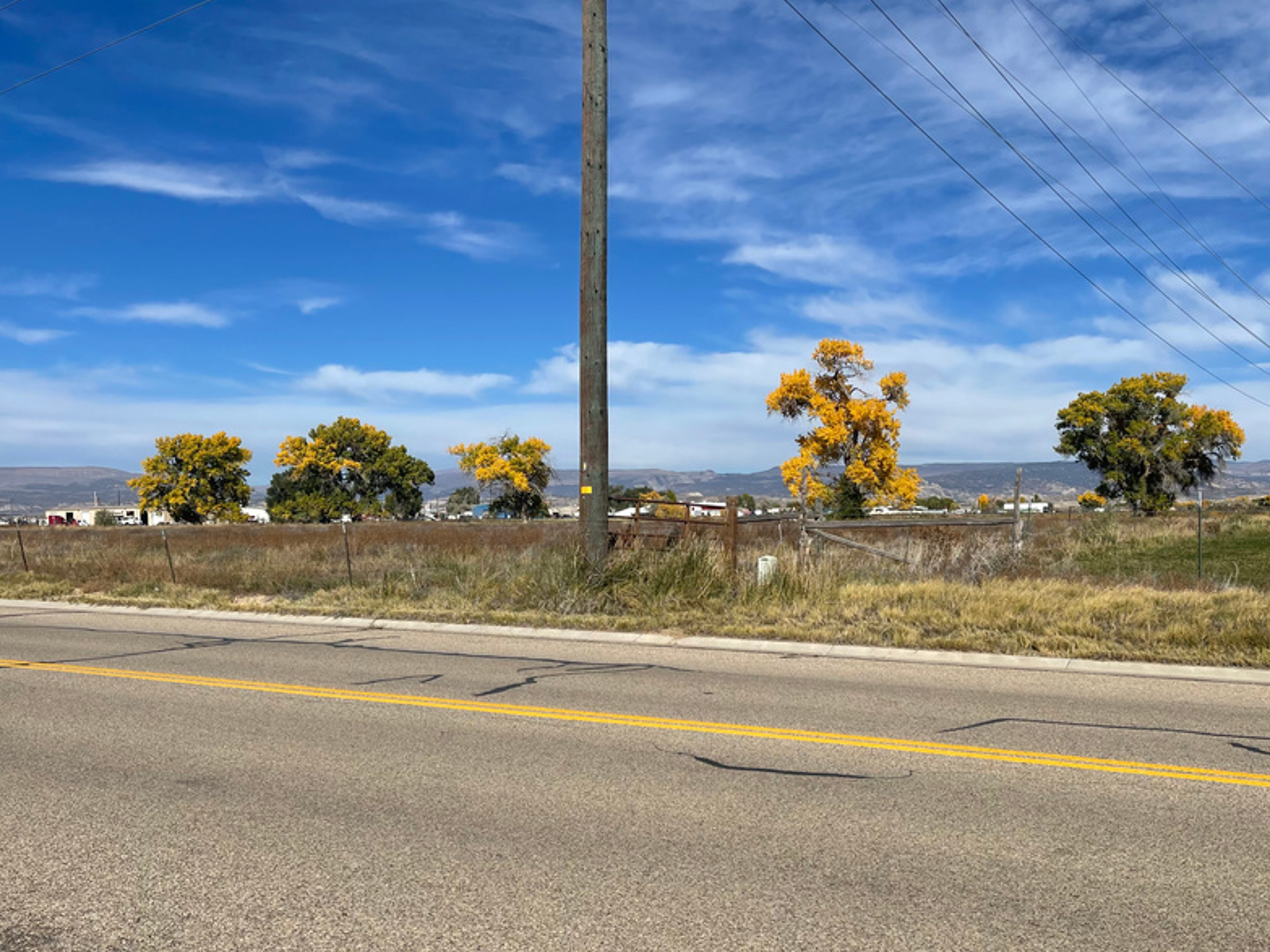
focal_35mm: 34
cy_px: 553
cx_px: 759
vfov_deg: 41.7
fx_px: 1247
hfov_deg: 53.6
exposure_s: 1/6250
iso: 32
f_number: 1.6
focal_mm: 5.1
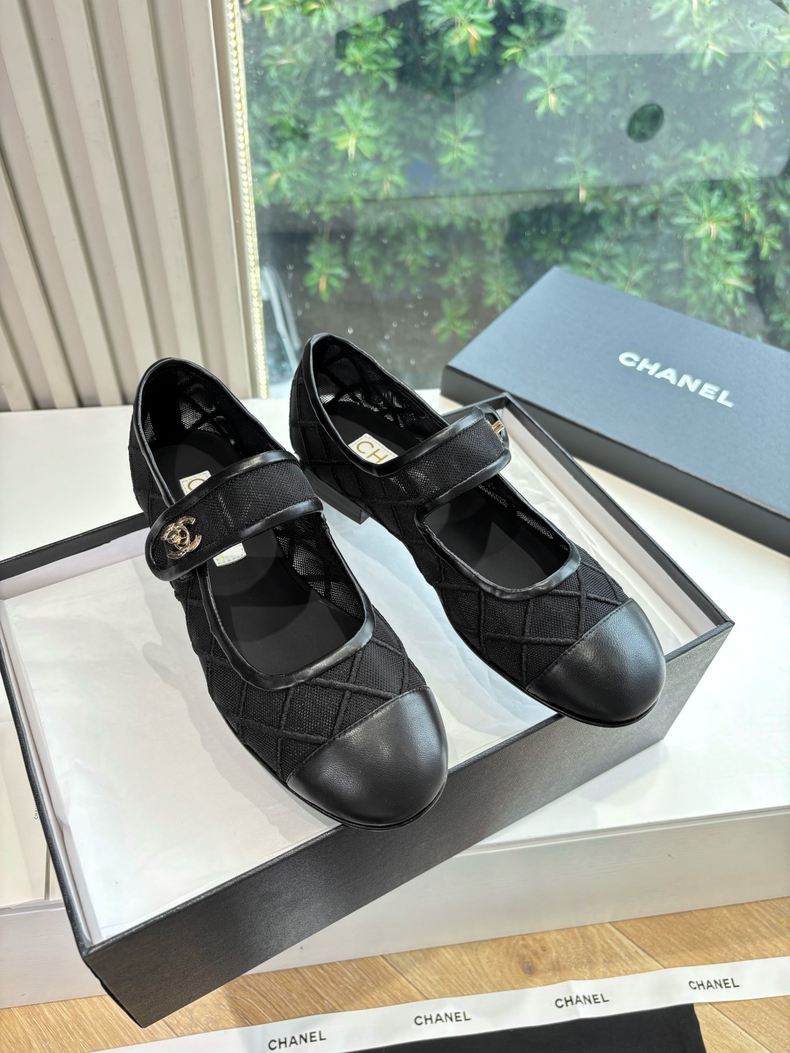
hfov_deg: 53.1
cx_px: 395
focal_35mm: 26
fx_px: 791
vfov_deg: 67.3
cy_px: 526
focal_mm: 5.96
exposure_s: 1/121
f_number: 1.6
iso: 80
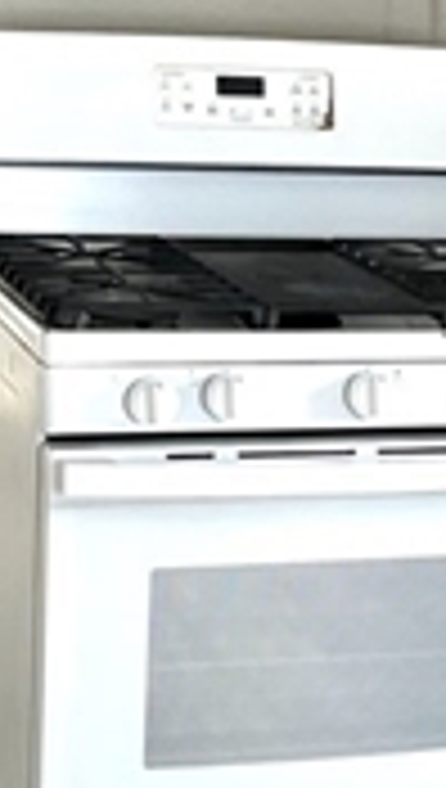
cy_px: 464
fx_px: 2596
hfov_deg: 9.7
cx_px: 518
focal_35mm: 124
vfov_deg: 17.3
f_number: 1.6
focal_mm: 5.1
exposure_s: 1/122
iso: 80
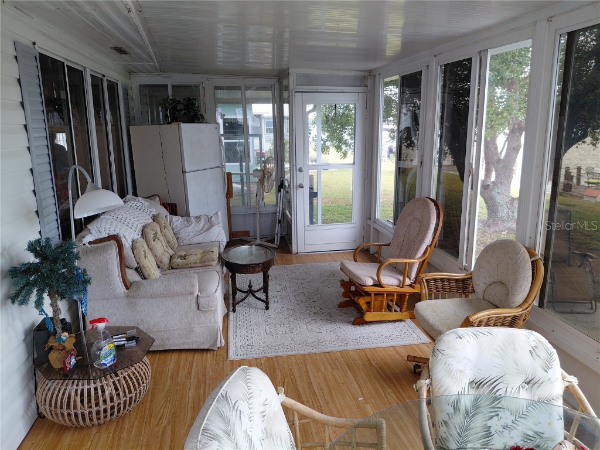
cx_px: 300
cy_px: 225
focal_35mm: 25
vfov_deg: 54.9
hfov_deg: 69.4
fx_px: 433
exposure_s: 1/120
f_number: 1.8
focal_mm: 4.69
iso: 64
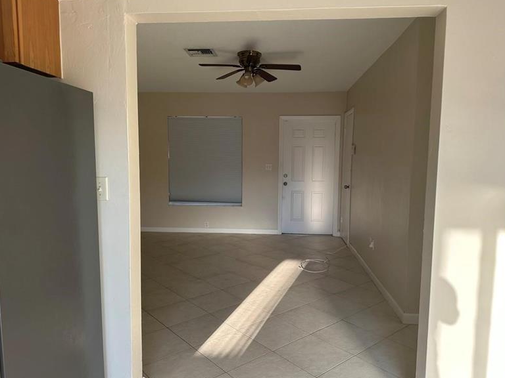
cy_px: 190
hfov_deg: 69.4
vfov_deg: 54.9
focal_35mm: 25
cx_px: 251
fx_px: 365
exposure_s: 1/162
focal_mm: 6.86
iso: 80
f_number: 1.78
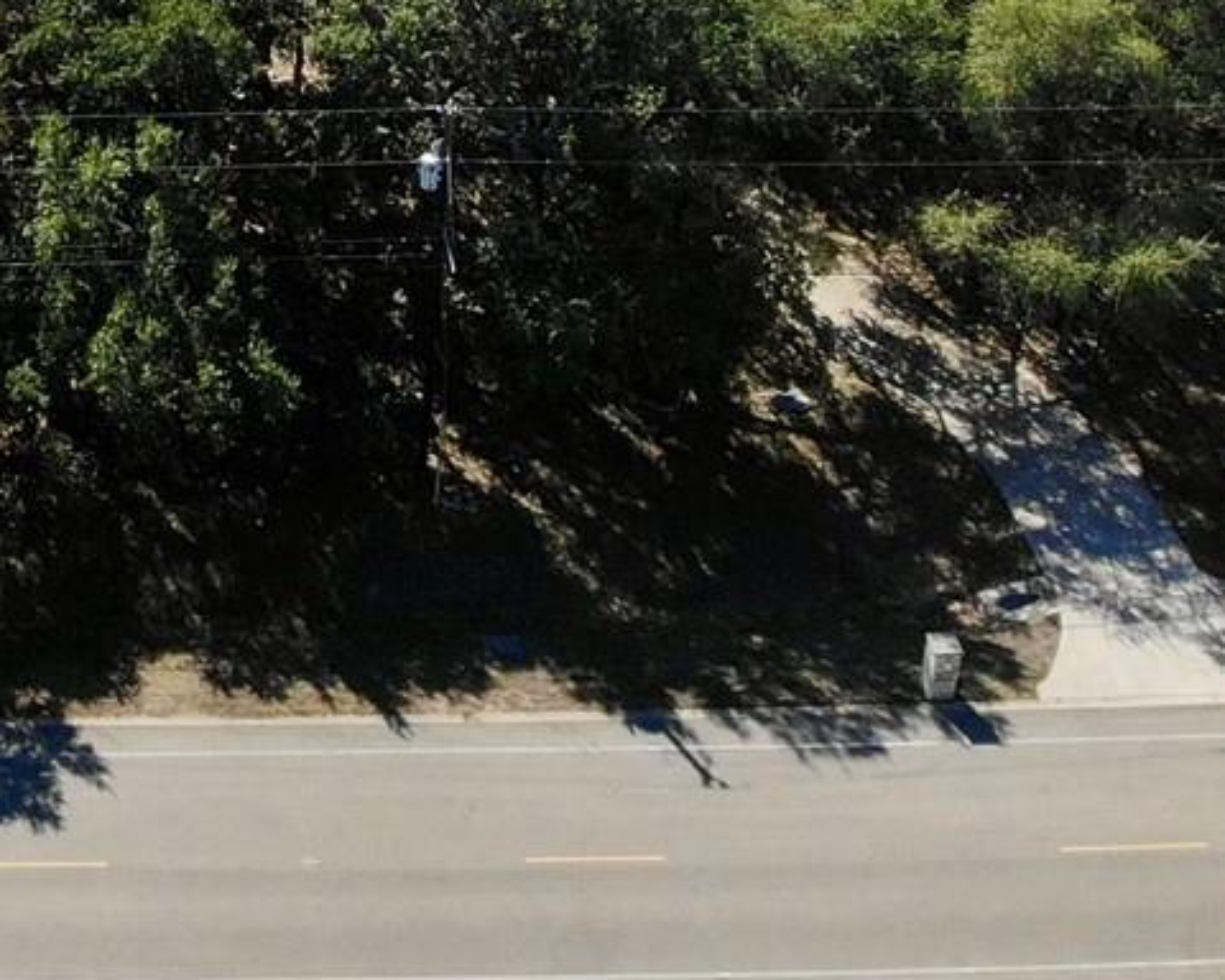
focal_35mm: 100
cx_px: -413
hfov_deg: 17.8
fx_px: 3626
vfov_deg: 14.2
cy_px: -592
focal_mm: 4.5
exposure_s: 1/847
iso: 100
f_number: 2.8
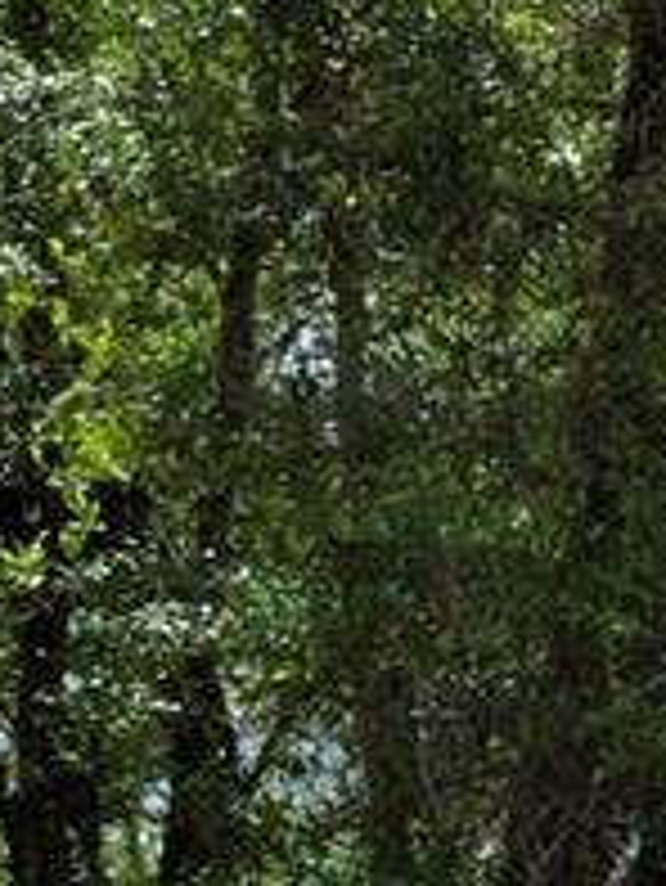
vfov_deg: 12.6
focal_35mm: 140
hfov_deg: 10.2
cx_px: 1066
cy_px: 1678
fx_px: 3588
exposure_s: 1/3309
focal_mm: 6.3
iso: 80
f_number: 1.7
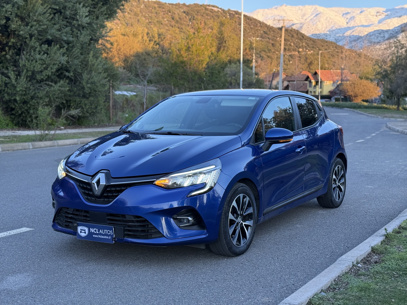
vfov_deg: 30.3
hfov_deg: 39.7
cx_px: 204
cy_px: 152
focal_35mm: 48
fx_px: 564
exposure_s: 1/299
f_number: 1.78
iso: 160
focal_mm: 6.76
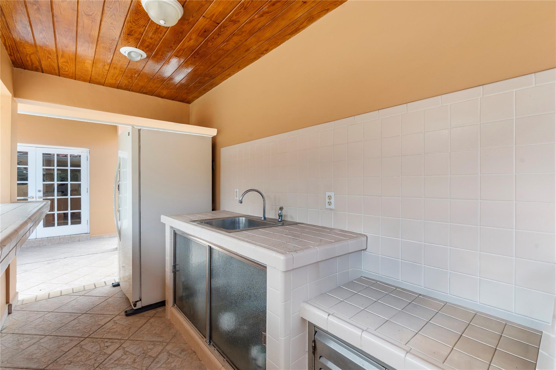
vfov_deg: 73.7
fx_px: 247
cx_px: 278
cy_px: 185
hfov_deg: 96.7
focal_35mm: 16
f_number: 9
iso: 800
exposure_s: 1/80
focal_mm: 16
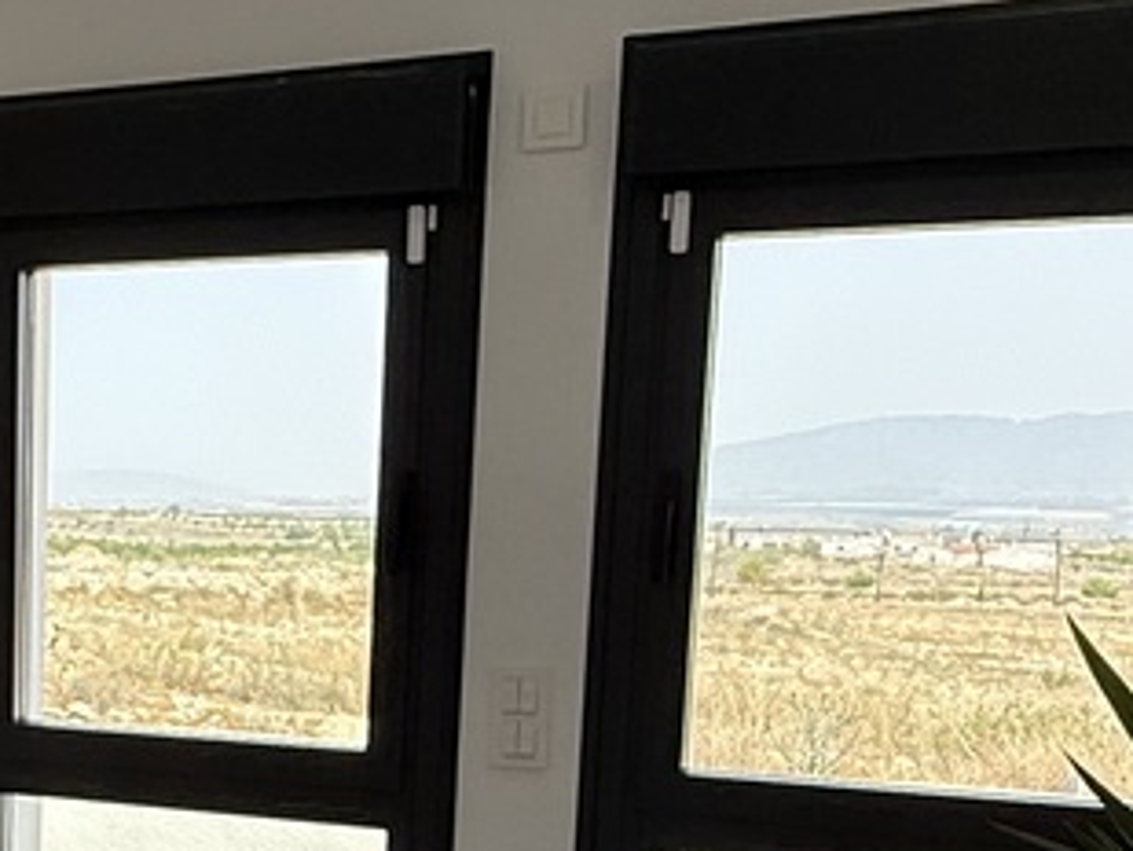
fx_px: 1899
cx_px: 77
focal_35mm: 58
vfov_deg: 24.4
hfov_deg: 31.4
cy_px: 789
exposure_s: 1/540
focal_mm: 2.22
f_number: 2.2
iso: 50
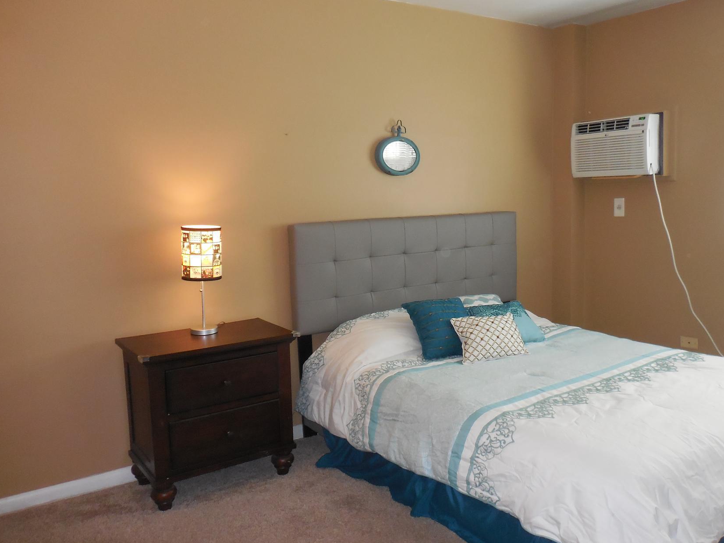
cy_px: 265
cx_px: 410
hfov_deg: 58.1
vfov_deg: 45.4
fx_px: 648
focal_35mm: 31
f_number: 3.7
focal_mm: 4.5
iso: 320
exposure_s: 1/25
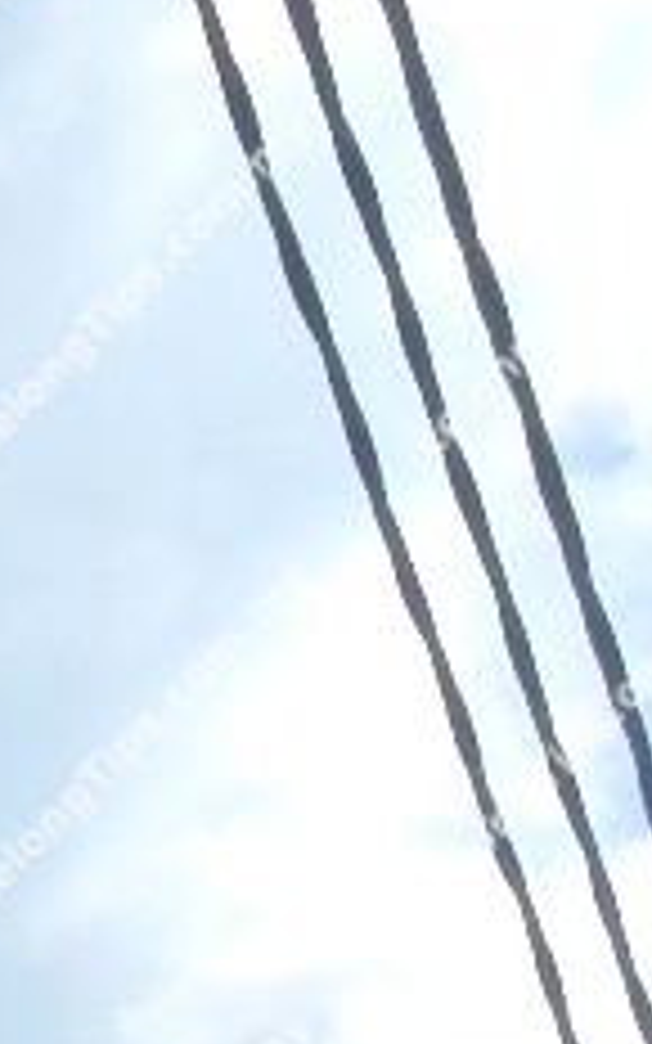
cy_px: 1199
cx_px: -1868
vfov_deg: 23.2
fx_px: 2360
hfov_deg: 8.5
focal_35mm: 83
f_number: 2.2
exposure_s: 1/2614
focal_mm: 1.65
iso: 50
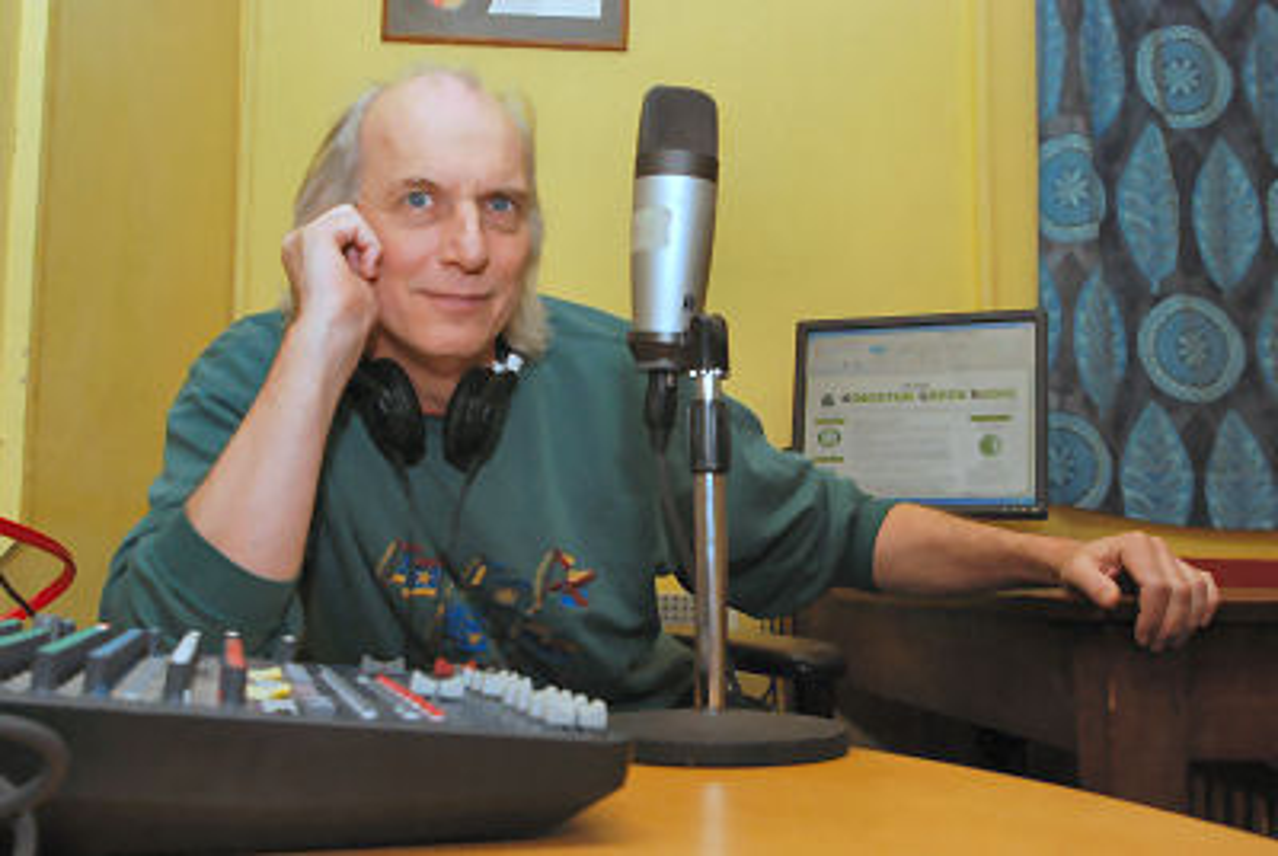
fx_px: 1333
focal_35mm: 38
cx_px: 639
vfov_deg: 35.6
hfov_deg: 51.2
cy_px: 428
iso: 500
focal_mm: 25
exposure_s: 1/80
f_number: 10
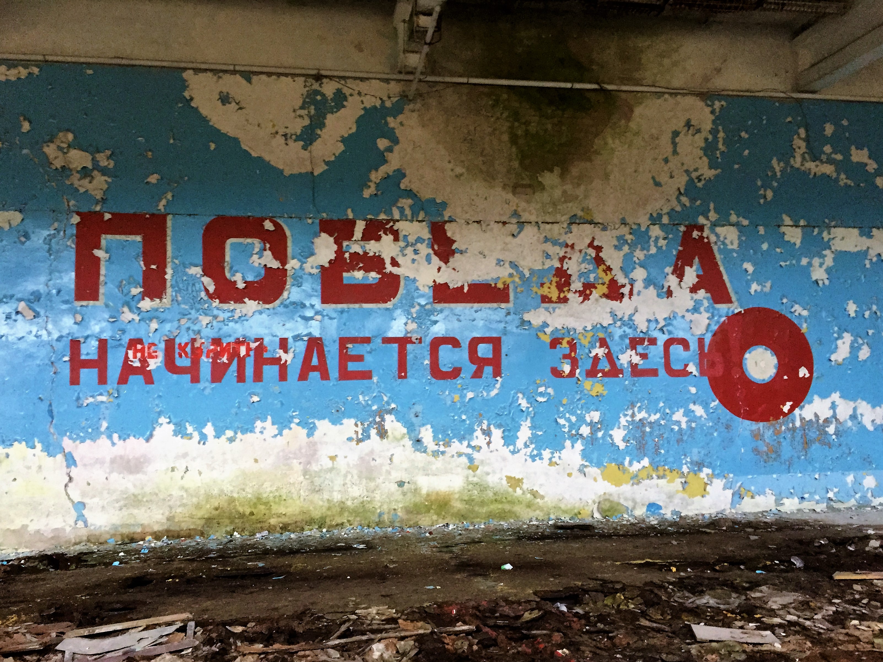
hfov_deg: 61.7
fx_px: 740
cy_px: 331
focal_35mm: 29
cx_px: 442
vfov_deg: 48.2
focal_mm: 4.15
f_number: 2.2
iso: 250
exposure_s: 1/20
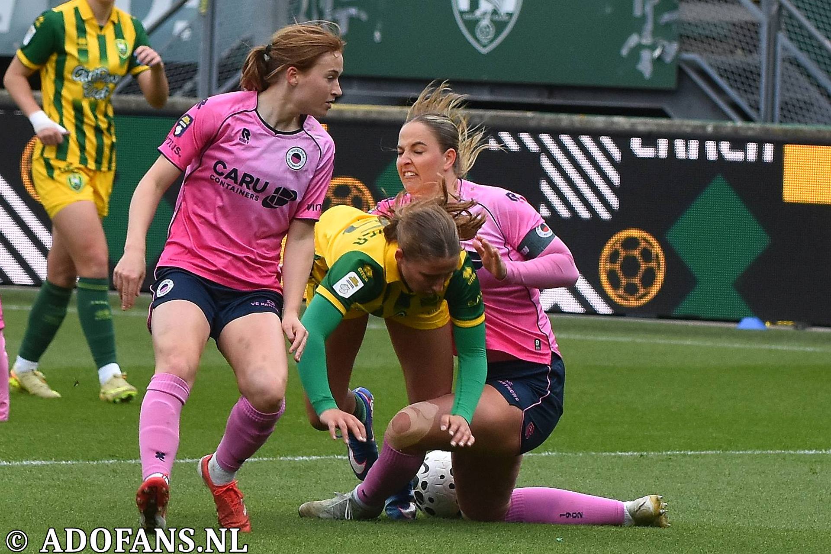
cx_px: 416
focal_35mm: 174
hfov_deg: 11.8
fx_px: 4016
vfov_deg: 7.9
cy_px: 277
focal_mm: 116
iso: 500
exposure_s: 1/640
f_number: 3.5
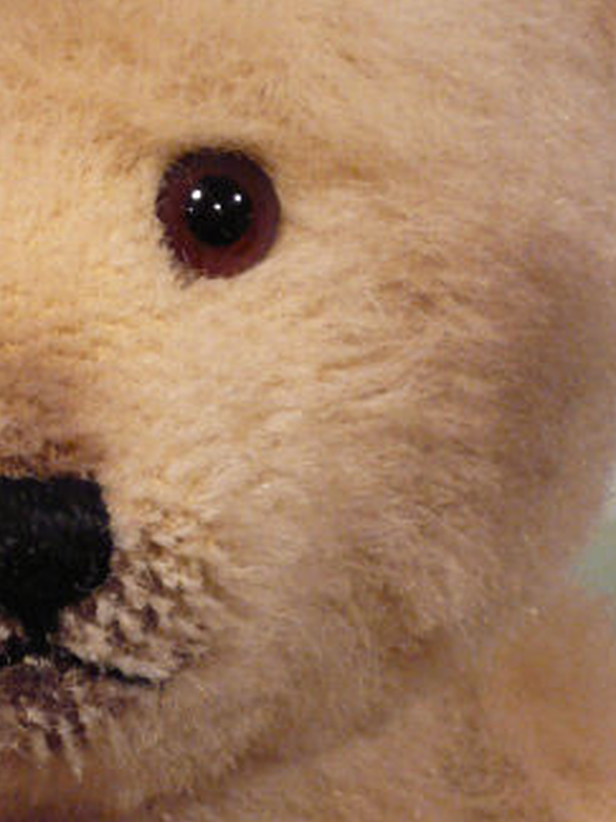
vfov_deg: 8.2
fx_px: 5742
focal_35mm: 242
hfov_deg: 6.1
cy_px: 545
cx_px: 38
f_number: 5.6
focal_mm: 16.8
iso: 200
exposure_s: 1/13
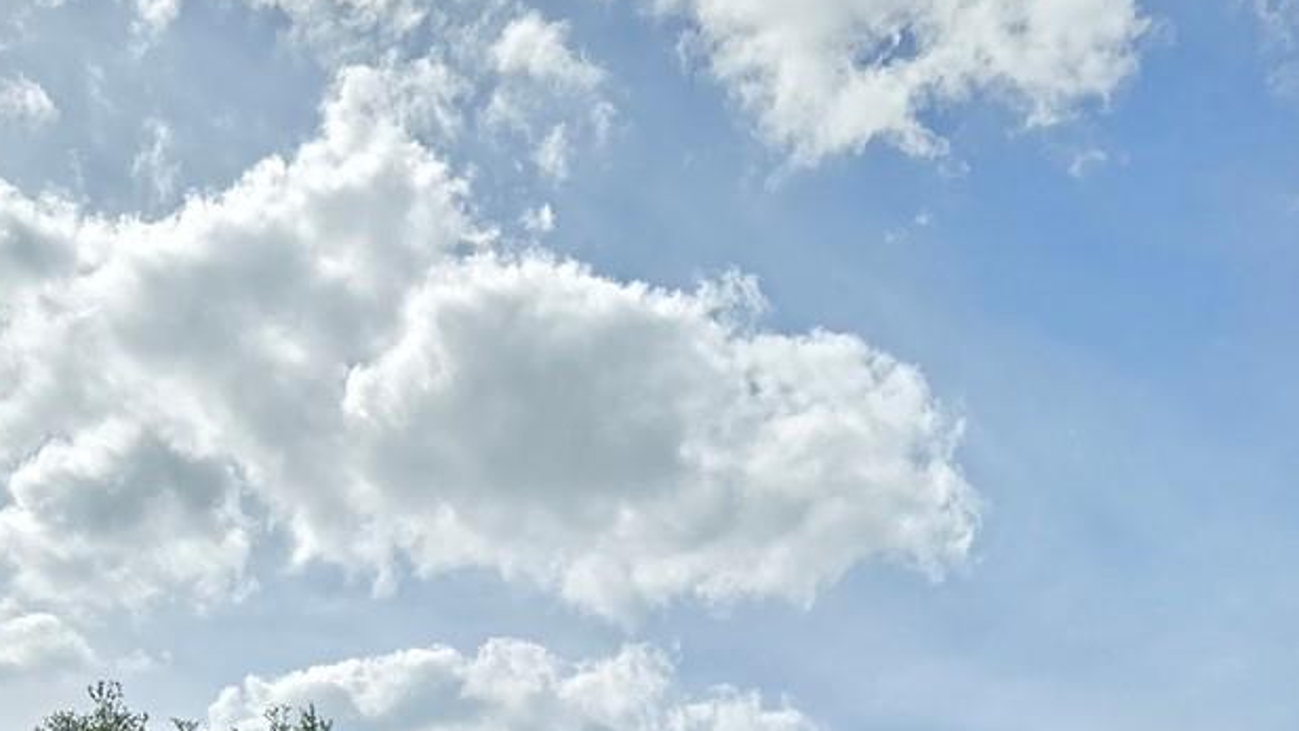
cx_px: 512
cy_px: 1239
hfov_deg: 32.2
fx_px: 2239
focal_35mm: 65
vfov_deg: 16.2
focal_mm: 5.4
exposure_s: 1/2790
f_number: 1.8
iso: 25
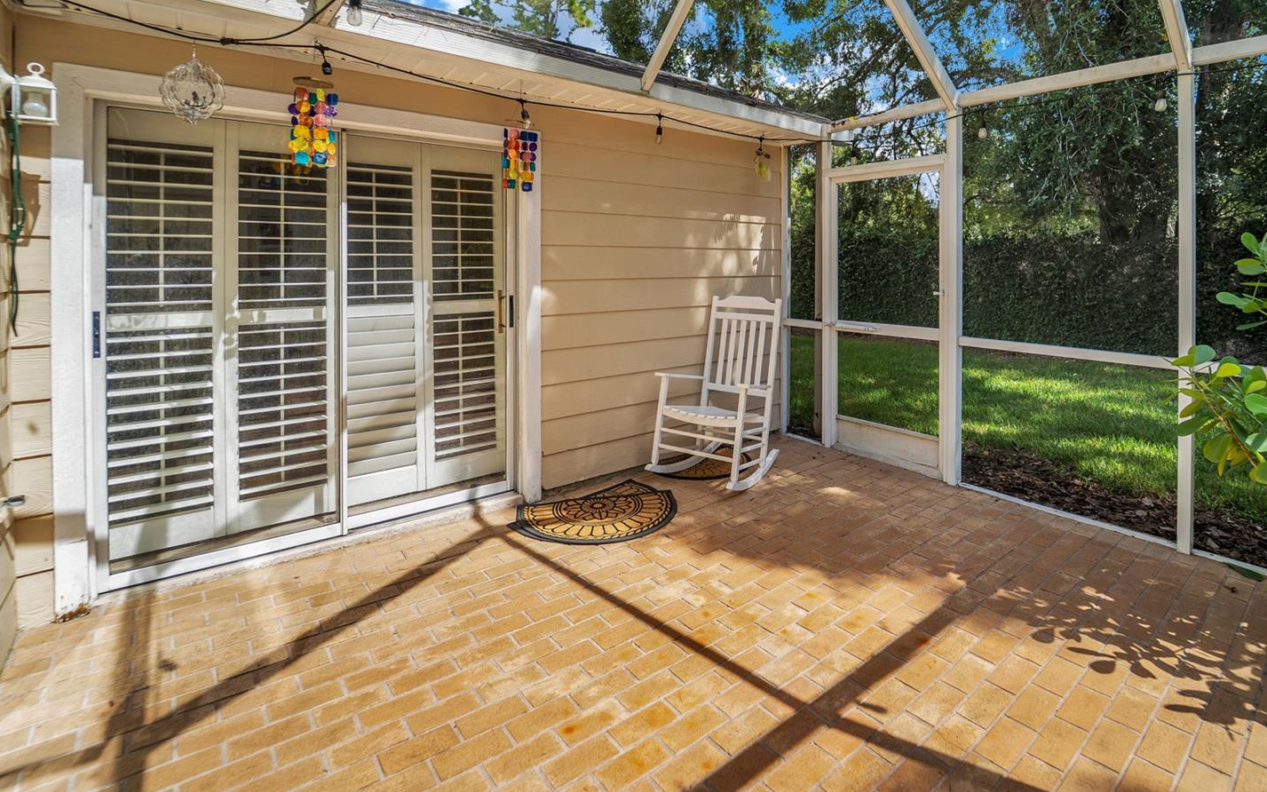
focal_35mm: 16
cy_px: 338
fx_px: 552
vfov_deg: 70.9
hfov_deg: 97.5
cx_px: 695
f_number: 5
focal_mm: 14
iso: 100
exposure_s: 1/250
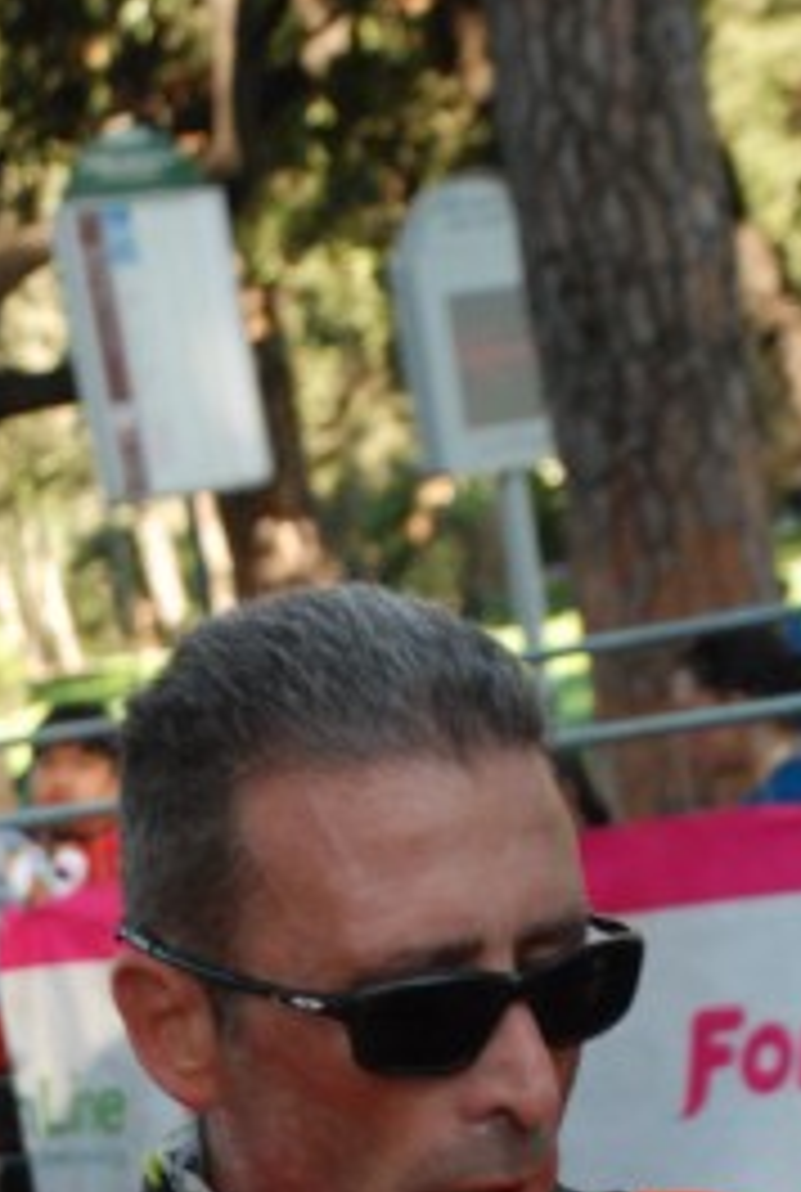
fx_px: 5412
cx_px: 205
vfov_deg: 12.4
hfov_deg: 8.5
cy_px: 1264
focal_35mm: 163
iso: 1000
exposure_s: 1/400
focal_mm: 48
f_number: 4.8
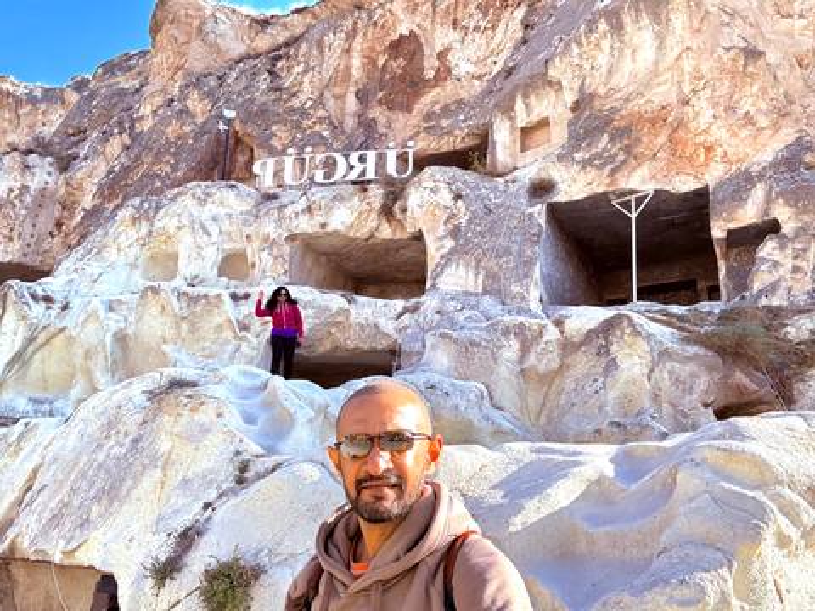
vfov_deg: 46.8
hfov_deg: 60.0
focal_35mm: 30
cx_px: 408
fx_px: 706
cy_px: 306
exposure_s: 1/349
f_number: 1.9
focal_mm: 2.69
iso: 40
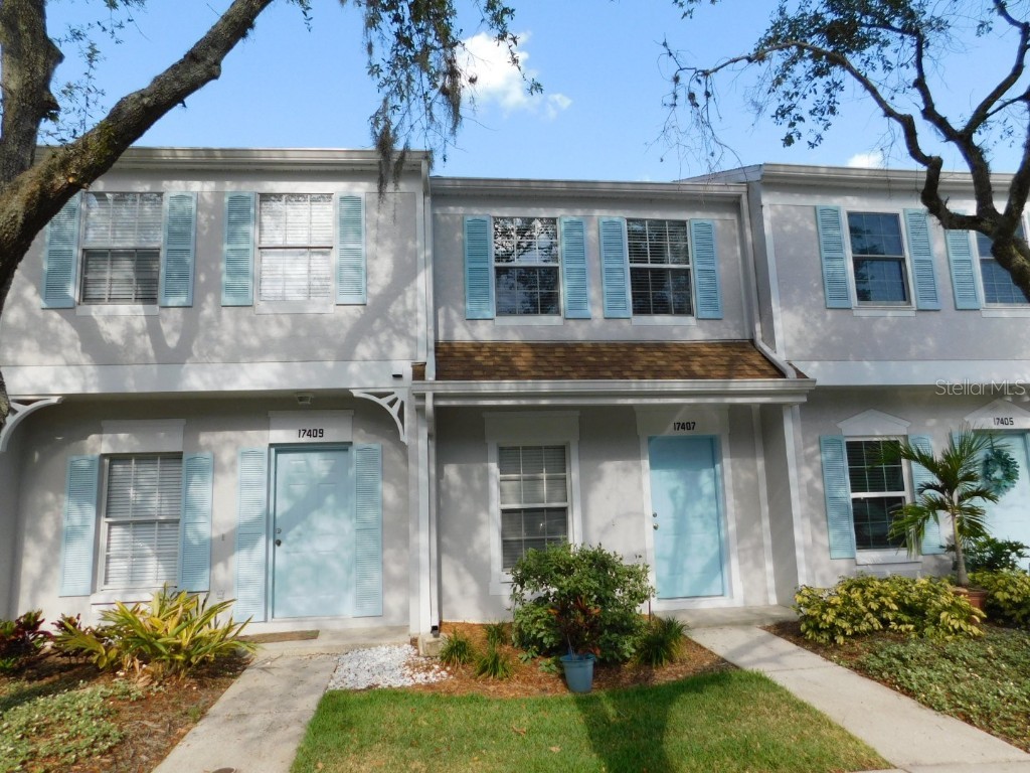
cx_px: 515
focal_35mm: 23
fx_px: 684
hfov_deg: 73.9
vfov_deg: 58.9
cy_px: 386
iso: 125
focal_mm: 4
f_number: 3
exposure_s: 1/800
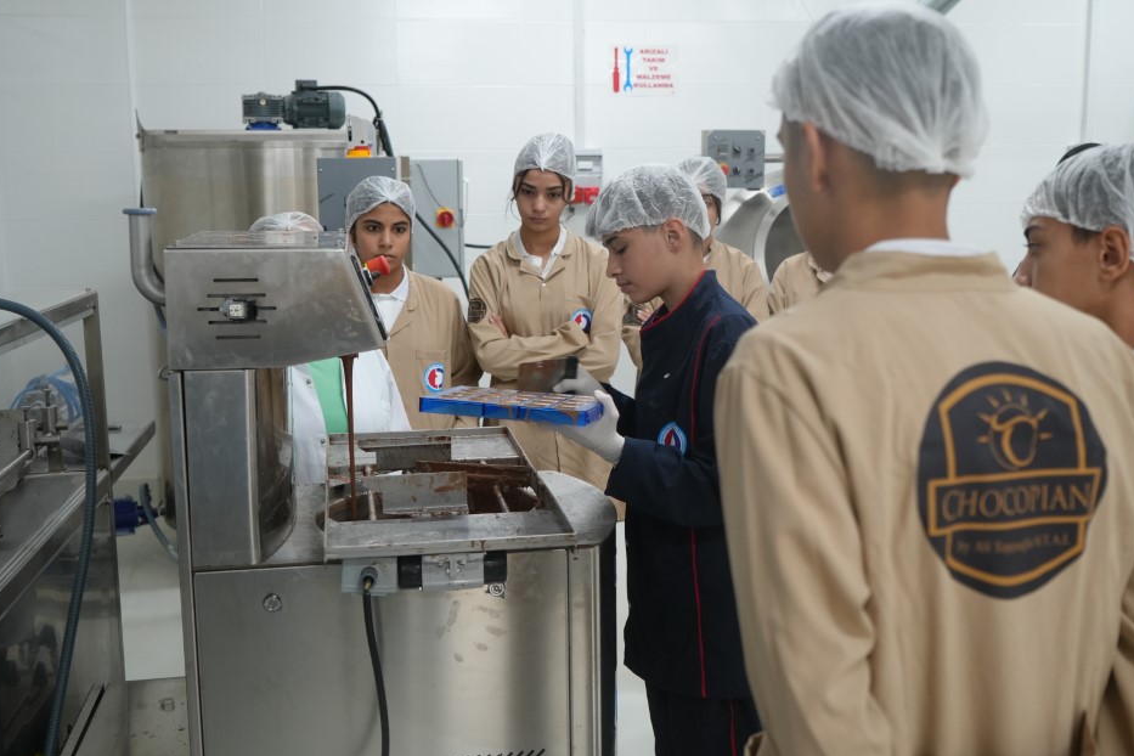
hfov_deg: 49.5
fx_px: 1228
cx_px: 594
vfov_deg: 34.2
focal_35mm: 39
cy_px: 363
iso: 1250
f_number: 4
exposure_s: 1/160
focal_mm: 35
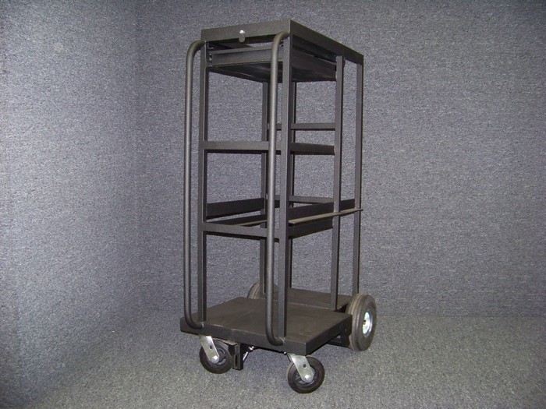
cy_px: 204
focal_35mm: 36
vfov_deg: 39.7
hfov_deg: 51.4
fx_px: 568
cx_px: 273
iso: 200
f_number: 2.8
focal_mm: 5.85
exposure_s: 1/30
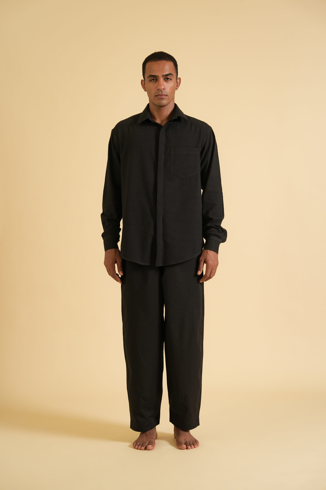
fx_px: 869
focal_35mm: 64
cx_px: 163
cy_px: 245
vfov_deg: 31.4
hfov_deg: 21.2
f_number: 4.5
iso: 500
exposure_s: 1/125
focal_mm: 64
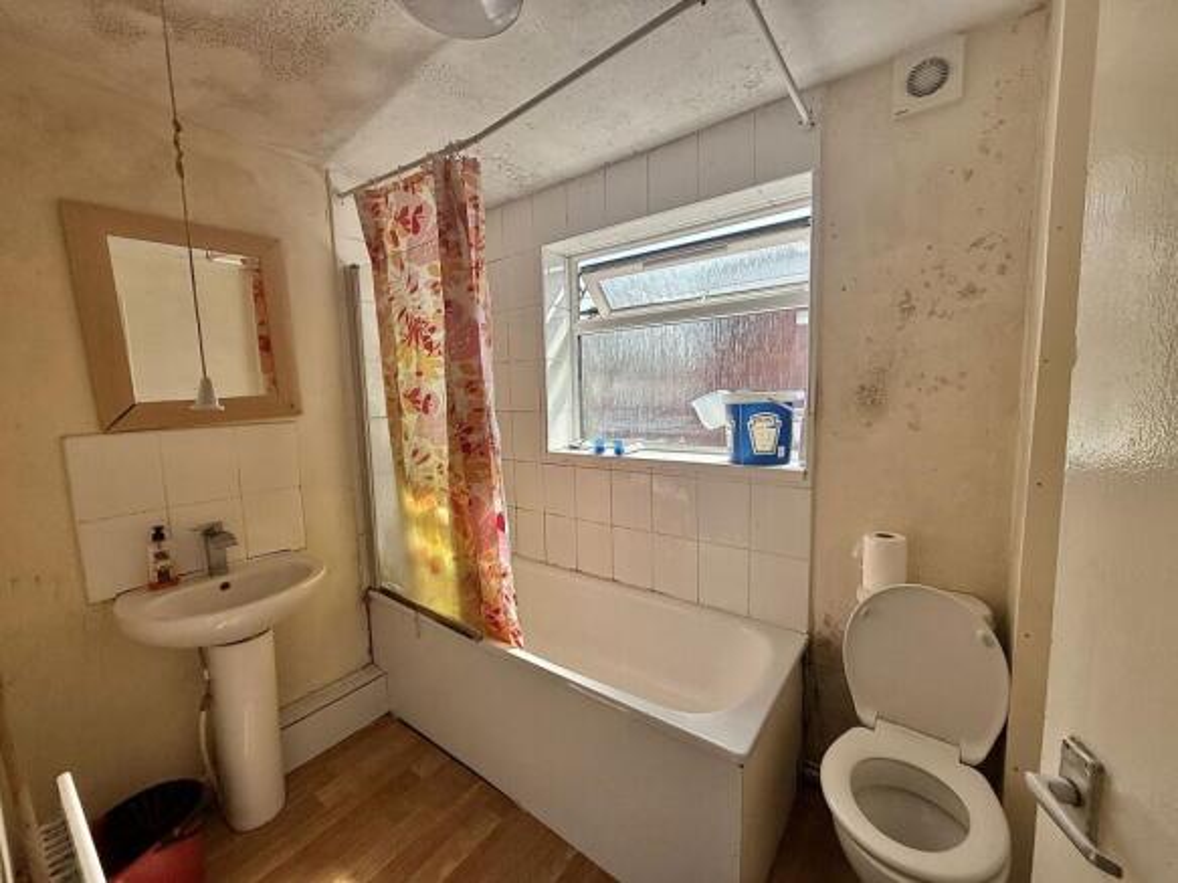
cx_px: 589
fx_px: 476
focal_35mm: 14
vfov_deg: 85.7
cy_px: 442
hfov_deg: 102.1
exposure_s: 1/569
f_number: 2.2
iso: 50
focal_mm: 2.22
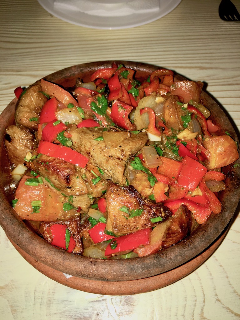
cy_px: 160
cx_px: 120
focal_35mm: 29
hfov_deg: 48.2
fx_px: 268
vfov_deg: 61.7
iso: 25
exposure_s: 1/44
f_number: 2.2
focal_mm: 4.15
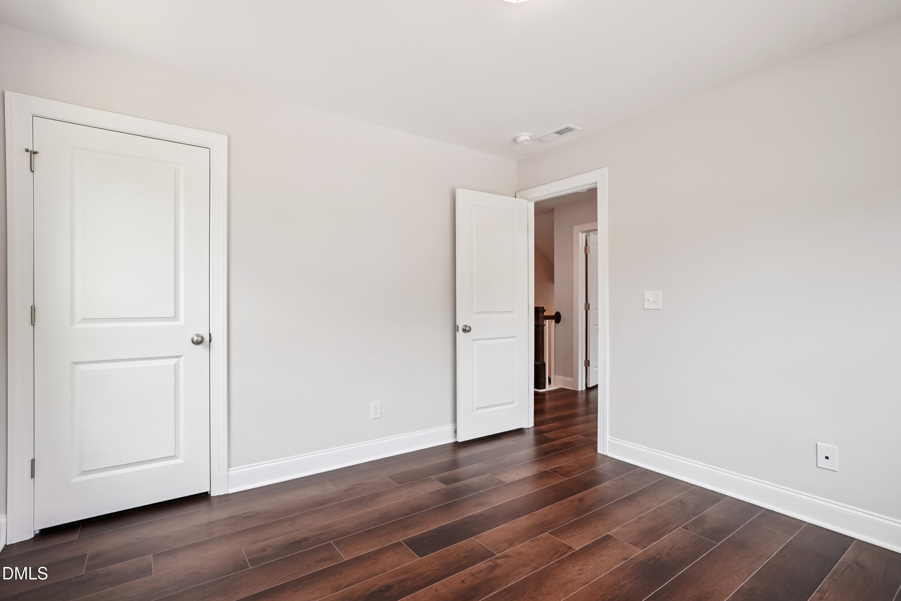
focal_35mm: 16
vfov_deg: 73.7
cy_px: 300
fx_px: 400
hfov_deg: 96.7
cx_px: 450
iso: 100
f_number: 8
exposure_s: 1/40
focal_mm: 16
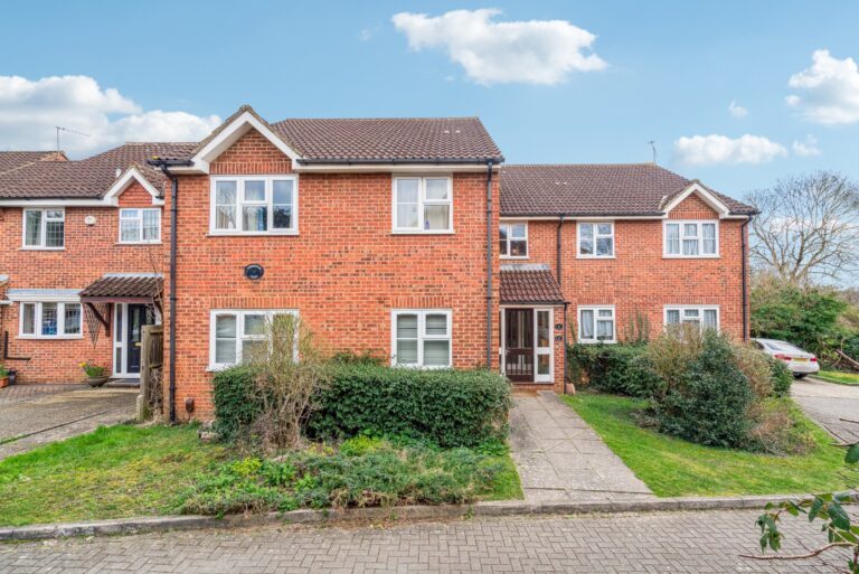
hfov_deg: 96.7
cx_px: 430
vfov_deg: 73.8
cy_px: 287
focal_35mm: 16
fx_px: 382
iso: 640
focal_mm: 16
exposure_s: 1/400
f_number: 8
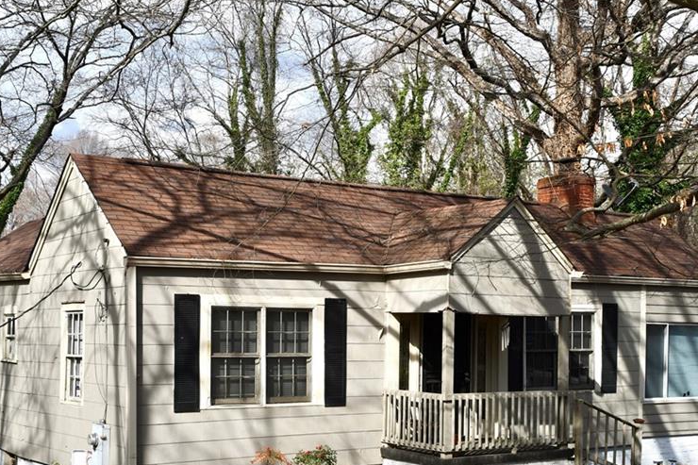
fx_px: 1047
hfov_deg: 36.9
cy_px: 318
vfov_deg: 24.9
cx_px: 351
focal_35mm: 54
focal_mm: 26
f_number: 8
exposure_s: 1/250
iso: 100
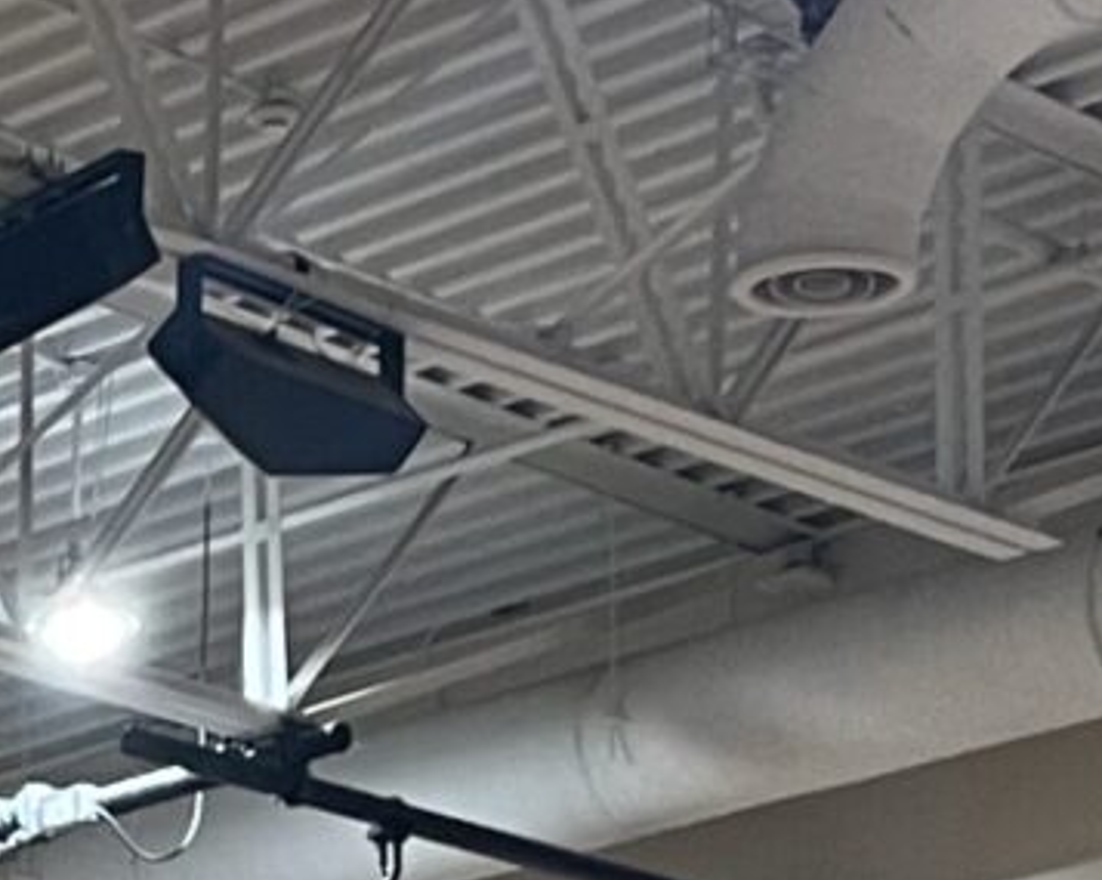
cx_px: -1435
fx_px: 6681
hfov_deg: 8.7
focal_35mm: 205
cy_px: 2347
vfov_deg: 7.0
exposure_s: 1/60
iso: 80
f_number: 1.6
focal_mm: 4.2
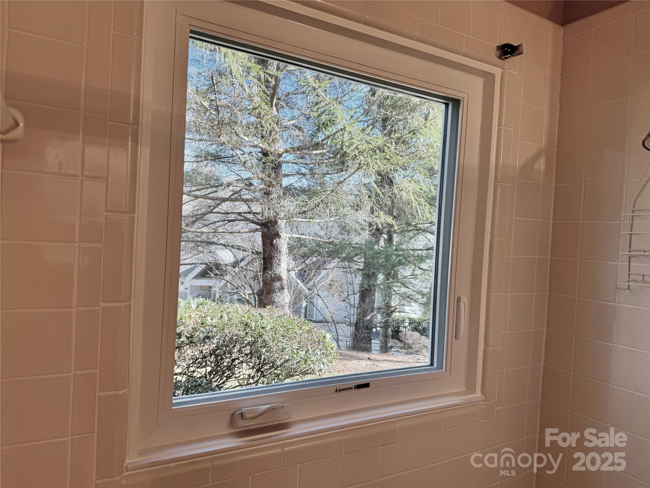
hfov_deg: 71.6
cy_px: 244
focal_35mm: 24
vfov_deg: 56.8
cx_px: 325
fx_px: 451
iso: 64
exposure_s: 1/132
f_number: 1.78
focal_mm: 6.76
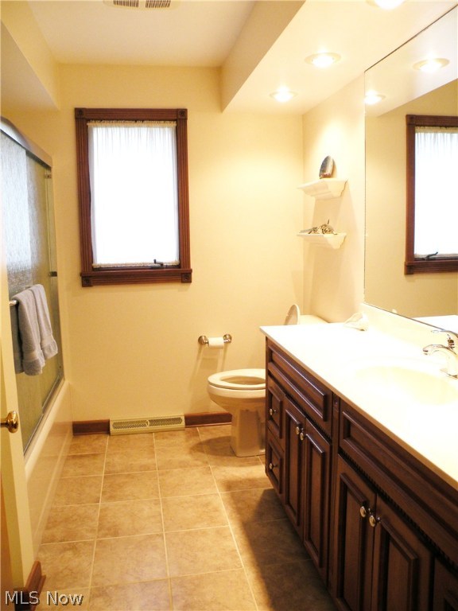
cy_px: 306
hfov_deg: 51.4
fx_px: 476
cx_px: 229
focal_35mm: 27
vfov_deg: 65.3
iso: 88
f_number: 2.8
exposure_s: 1/50.1
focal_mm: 4.7
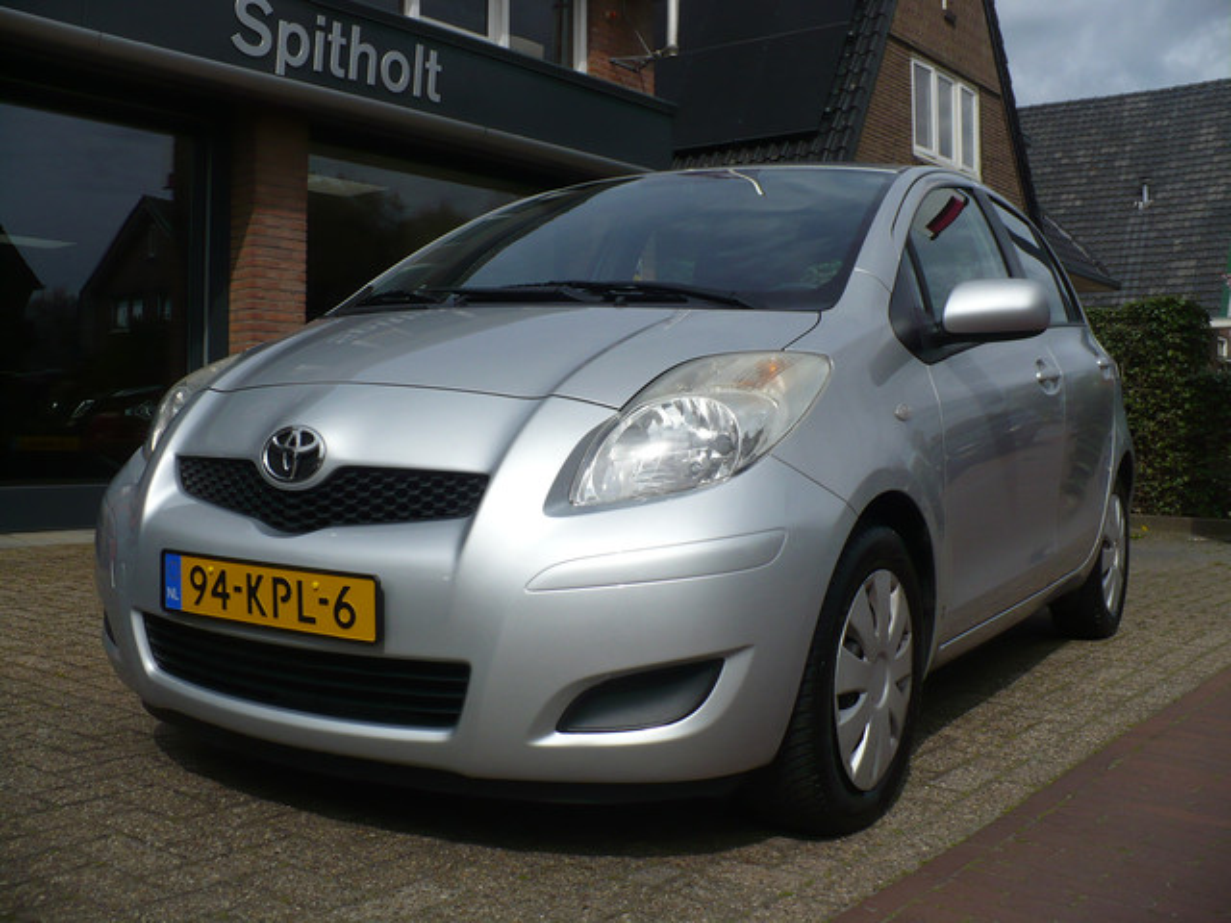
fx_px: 1316
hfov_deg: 50.1
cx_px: 616
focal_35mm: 37
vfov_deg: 38.7
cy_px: 462
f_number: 8
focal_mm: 6.1
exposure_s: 1/400
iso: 100
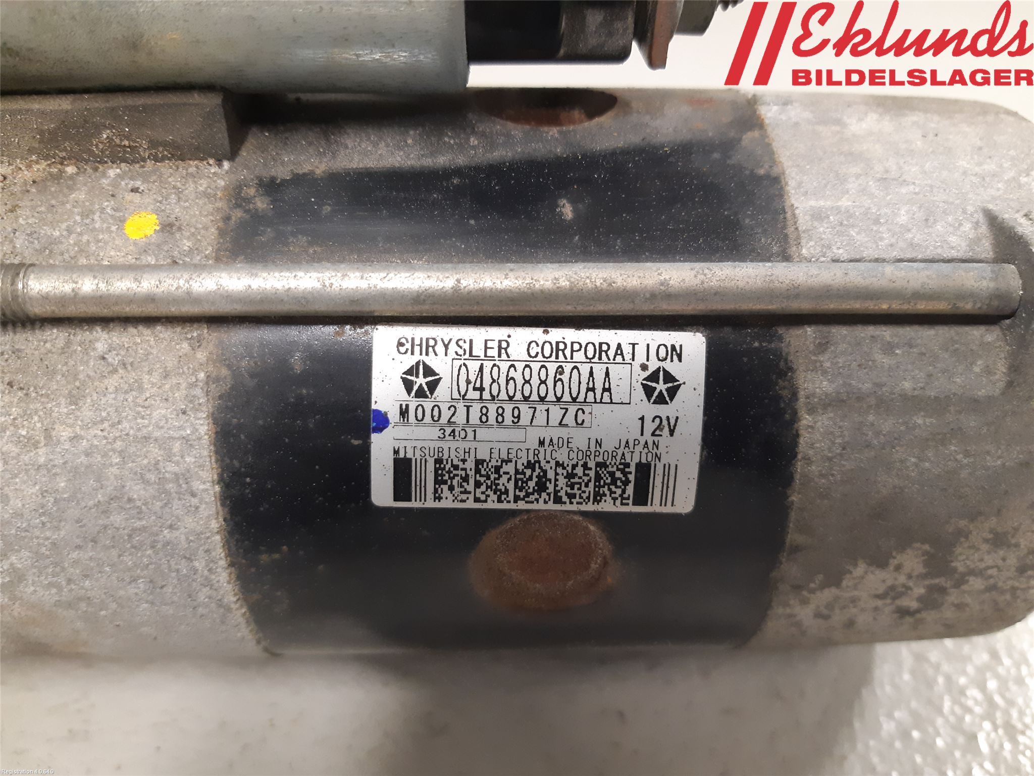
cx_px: 517
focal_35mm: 26
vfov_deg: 53.1
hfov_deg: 67.3
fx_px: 777
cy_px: 388
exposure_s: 1/25
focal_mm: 3.93
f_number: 1.7
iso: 250
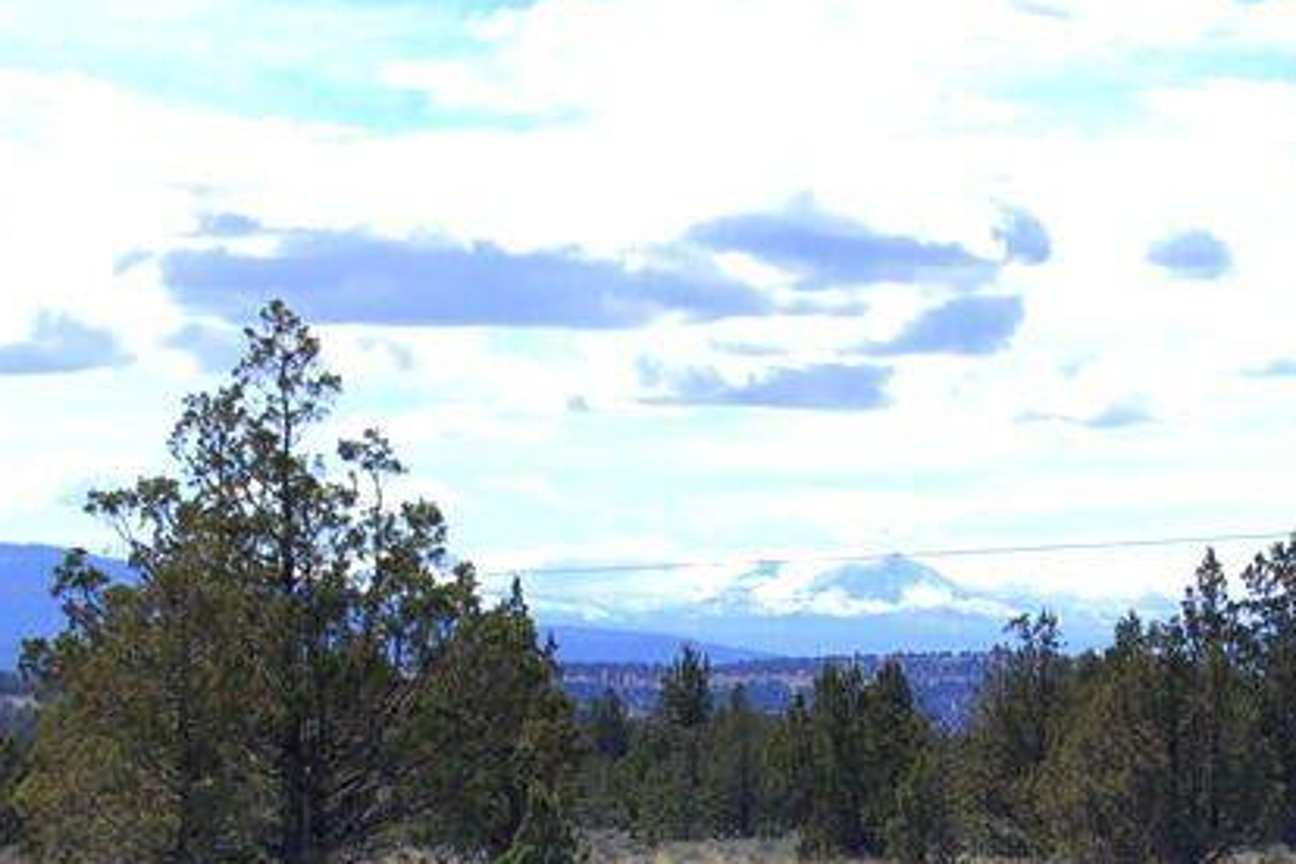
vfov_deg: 9.8
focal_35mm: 139
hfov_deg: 14.7
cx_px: 814
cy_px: 823
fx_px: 5004
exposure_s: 1/320
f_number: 9
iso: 200
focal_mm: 48
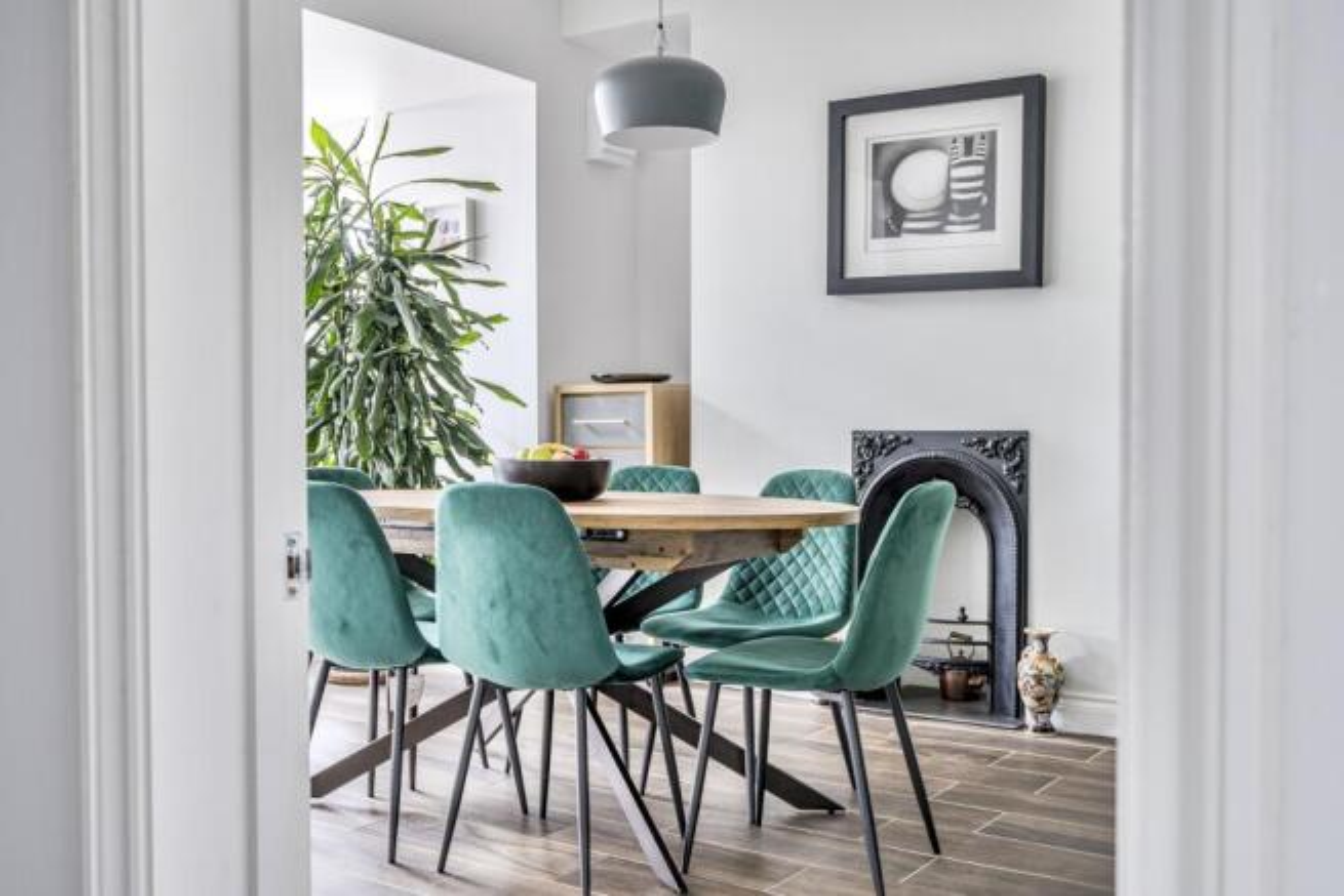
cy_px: 448
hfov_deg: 53.1
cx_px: 672
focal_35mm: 36
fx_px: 1344
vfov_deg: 36.9
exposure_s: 6
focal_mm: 24
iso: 100
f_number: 4
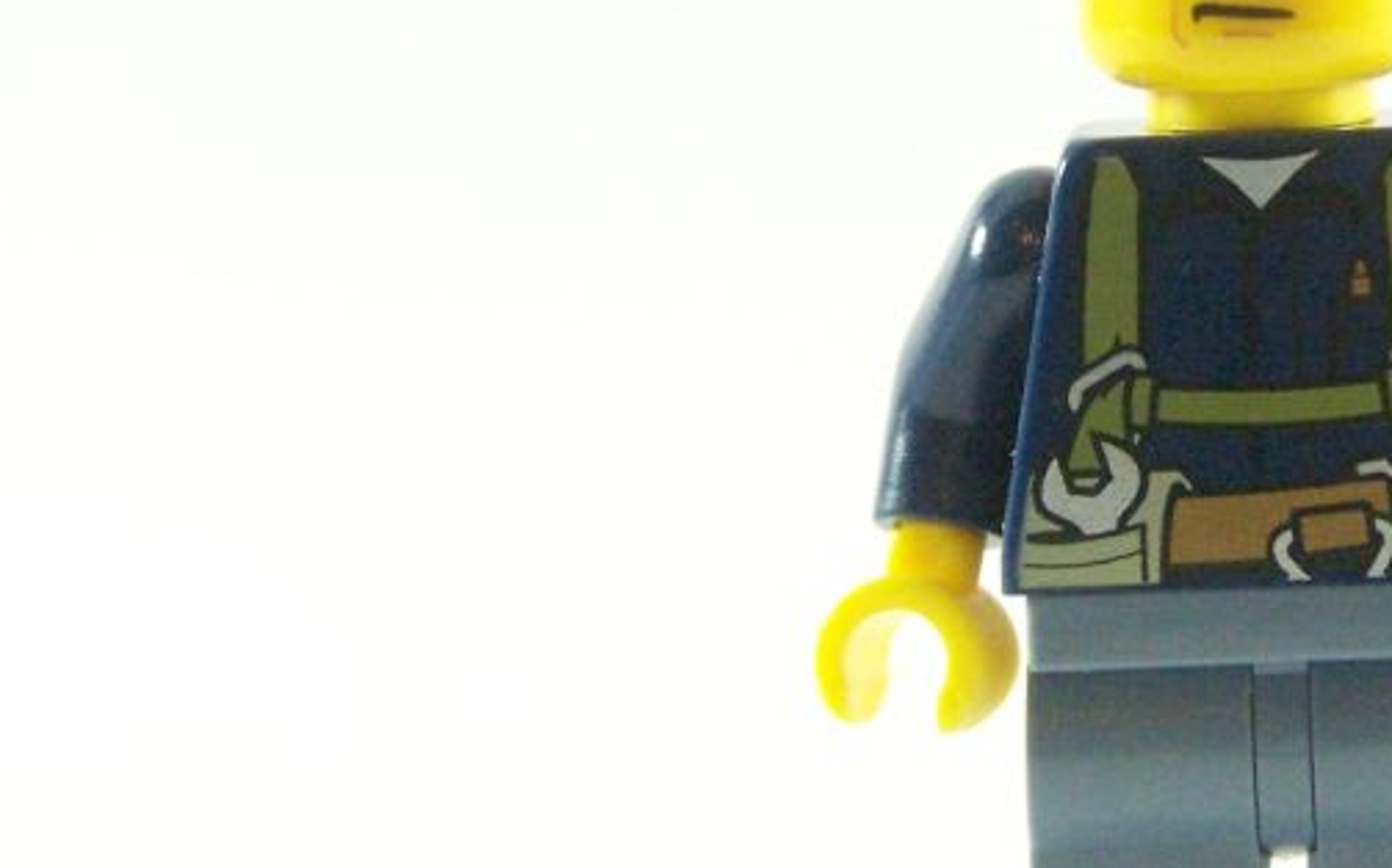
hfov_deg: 10.3
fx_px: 7699
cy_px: 365
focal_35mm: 203
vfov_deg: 6.5
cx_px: 1315
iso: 400
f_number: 4
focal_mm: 15.6
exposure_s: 1/60
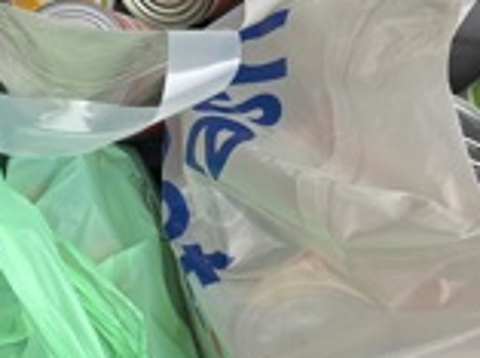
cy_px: 20
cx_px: -9
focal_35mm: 83
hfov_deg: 22.6
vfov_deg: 17.4
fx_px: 1148
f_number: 1.6
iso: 125
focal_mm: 5.96
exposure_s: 1/122
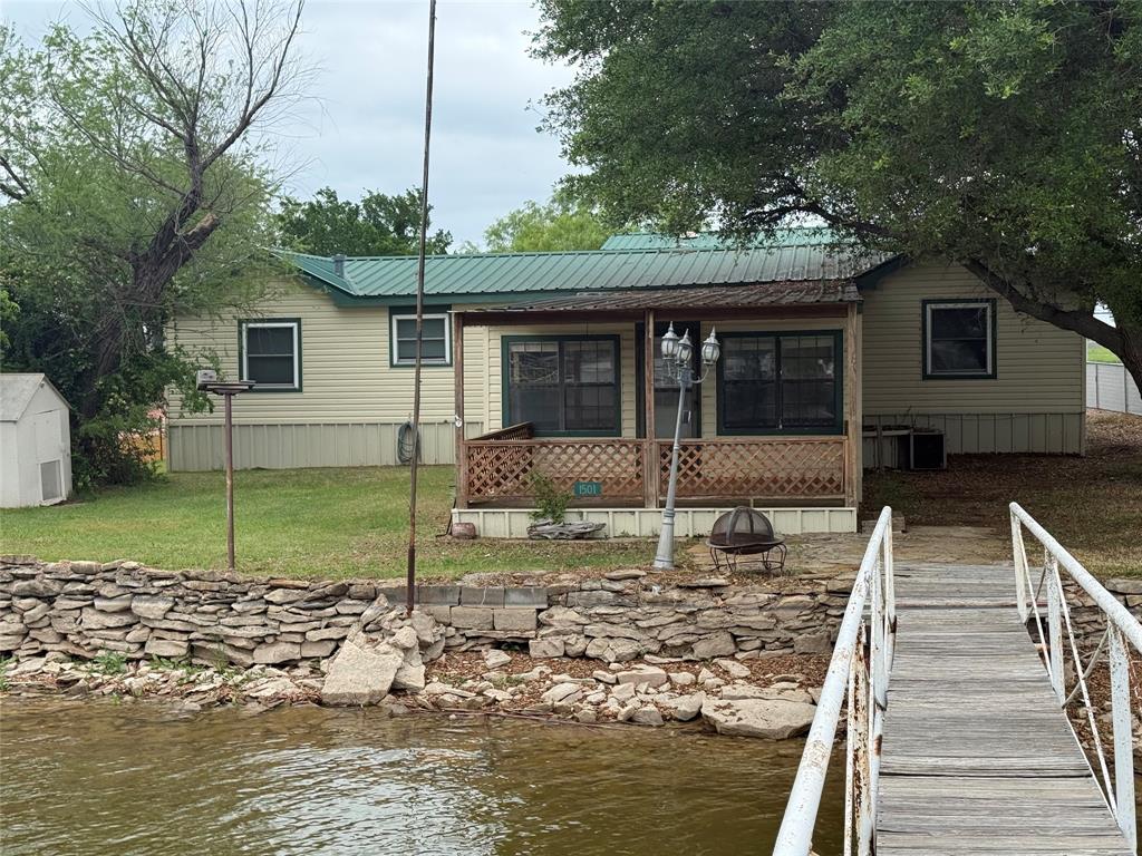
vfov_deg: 30.3
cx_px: 571
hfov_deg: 39.7
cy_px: 428
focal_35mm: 48
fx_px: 1584
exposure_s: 1/1838
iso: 100
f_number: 1.78
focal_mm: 6.76
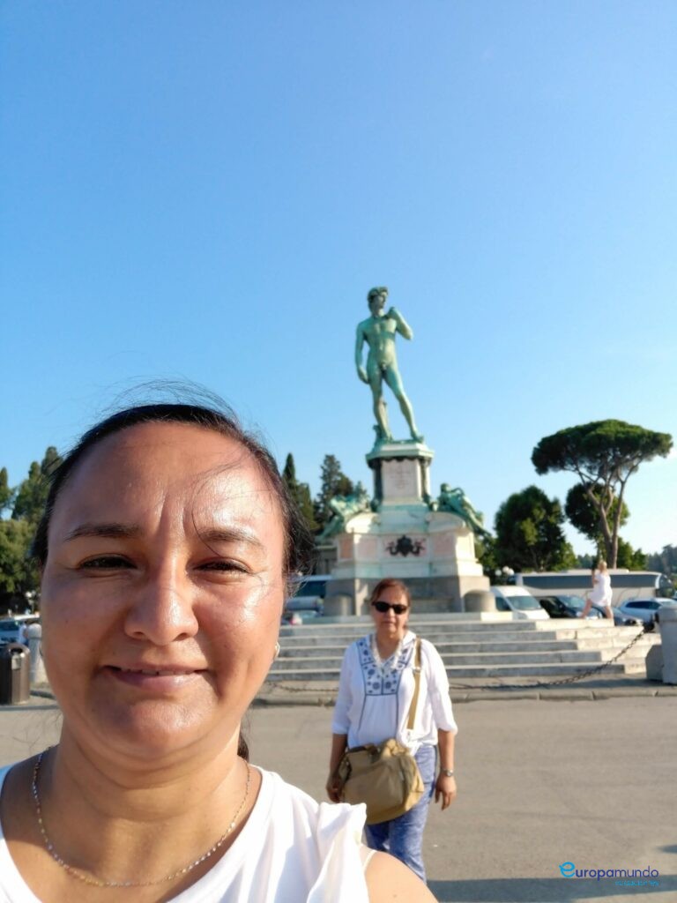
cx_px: 338
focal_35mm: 26
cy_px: 452
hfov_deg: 53.1
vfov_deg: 67.3
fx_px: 678
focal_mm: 3.89
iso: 40
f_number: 2
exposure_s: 1/454
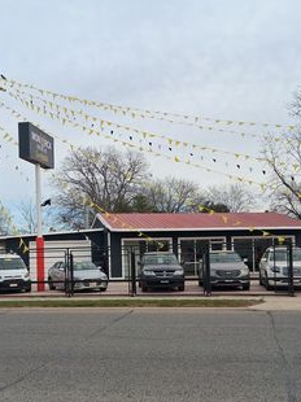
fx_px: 488
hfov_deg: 34.3
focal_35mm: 42
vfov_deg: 44.6
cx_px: 144
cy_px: 239
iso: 25
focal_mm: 3.98
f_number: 1.8
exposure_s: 1/459
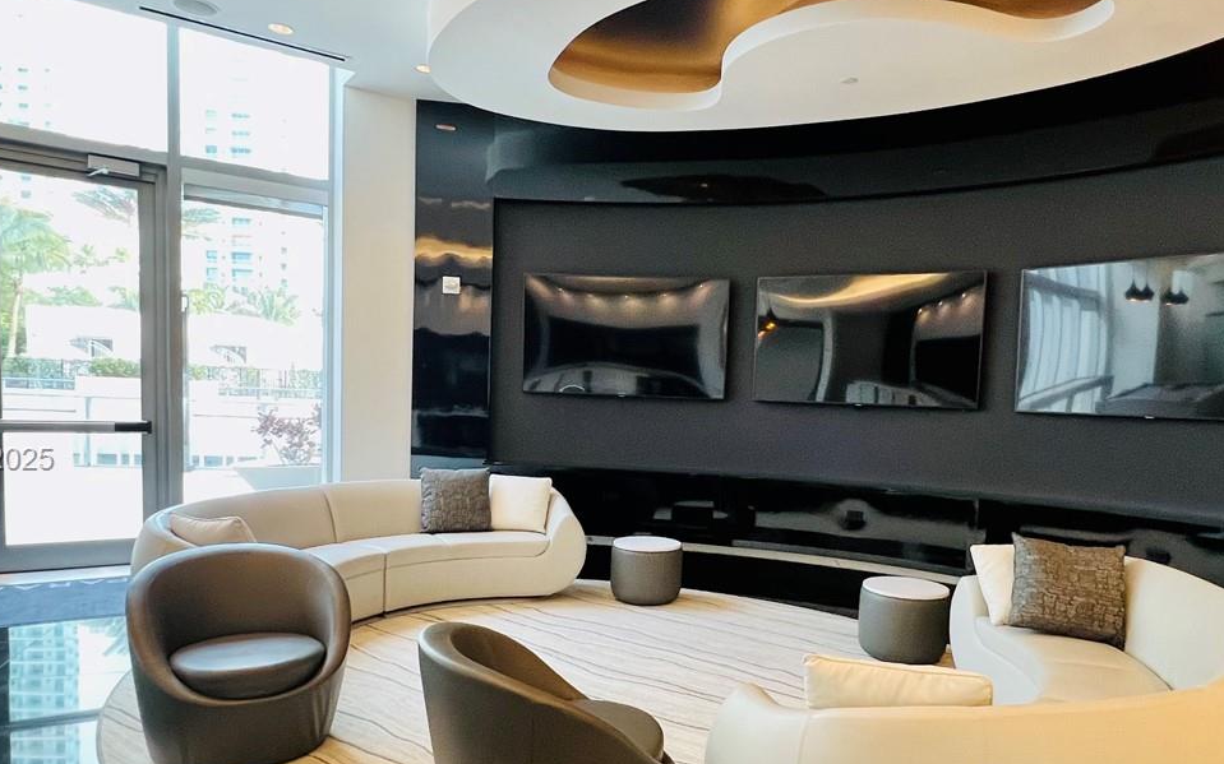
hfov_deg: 76.9
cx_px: 676
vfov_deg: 52.6
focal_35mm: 23
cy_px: 460
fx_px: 767
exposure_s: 1/60
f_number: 1.8
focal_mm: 1.57
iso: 200
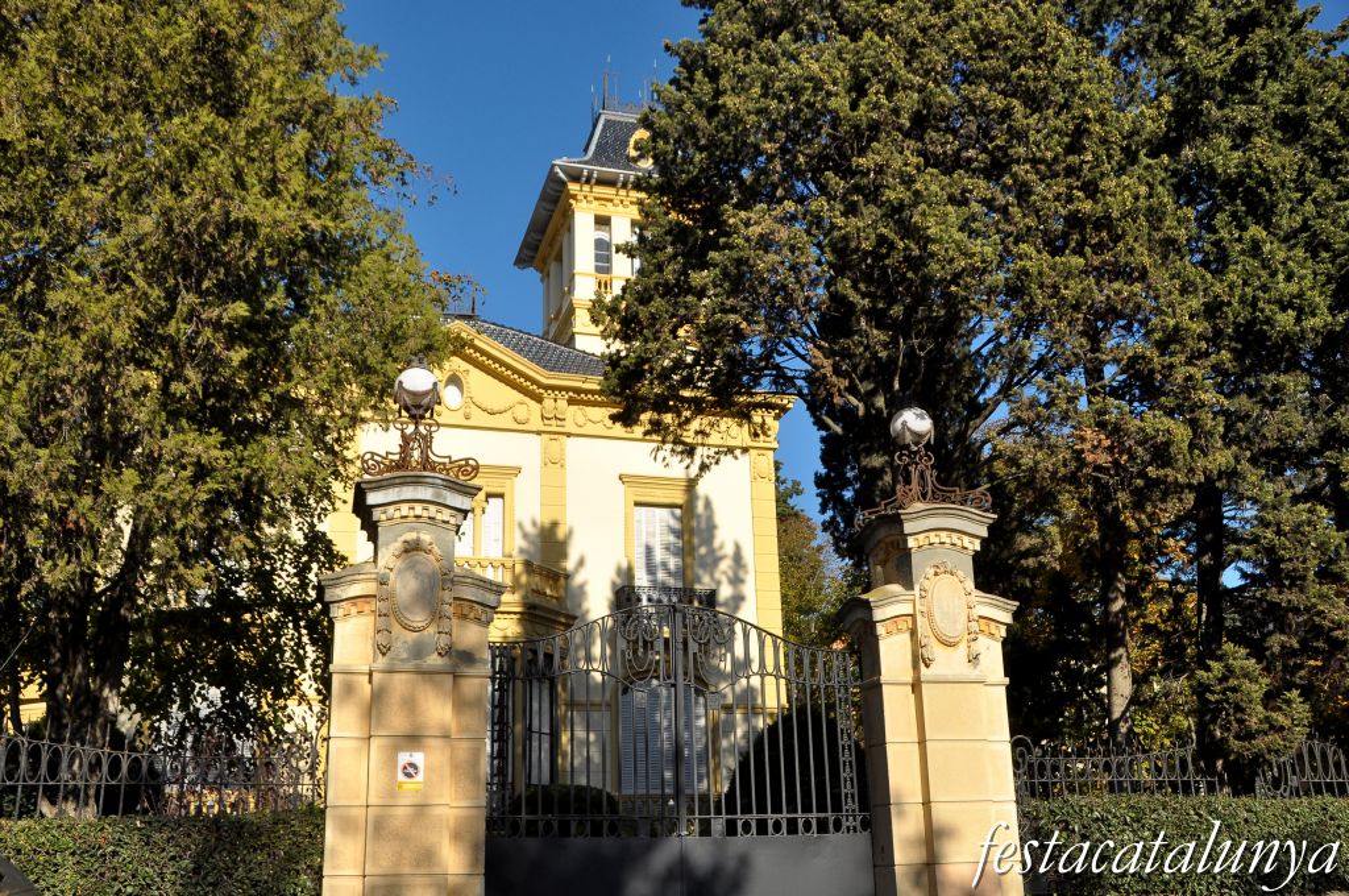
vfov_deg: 39.9
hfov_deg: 57.3
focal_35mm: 33
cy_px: 448
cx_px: 674
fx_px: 1235
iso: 320
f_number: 7.1
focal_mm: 22
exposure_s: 1/1250
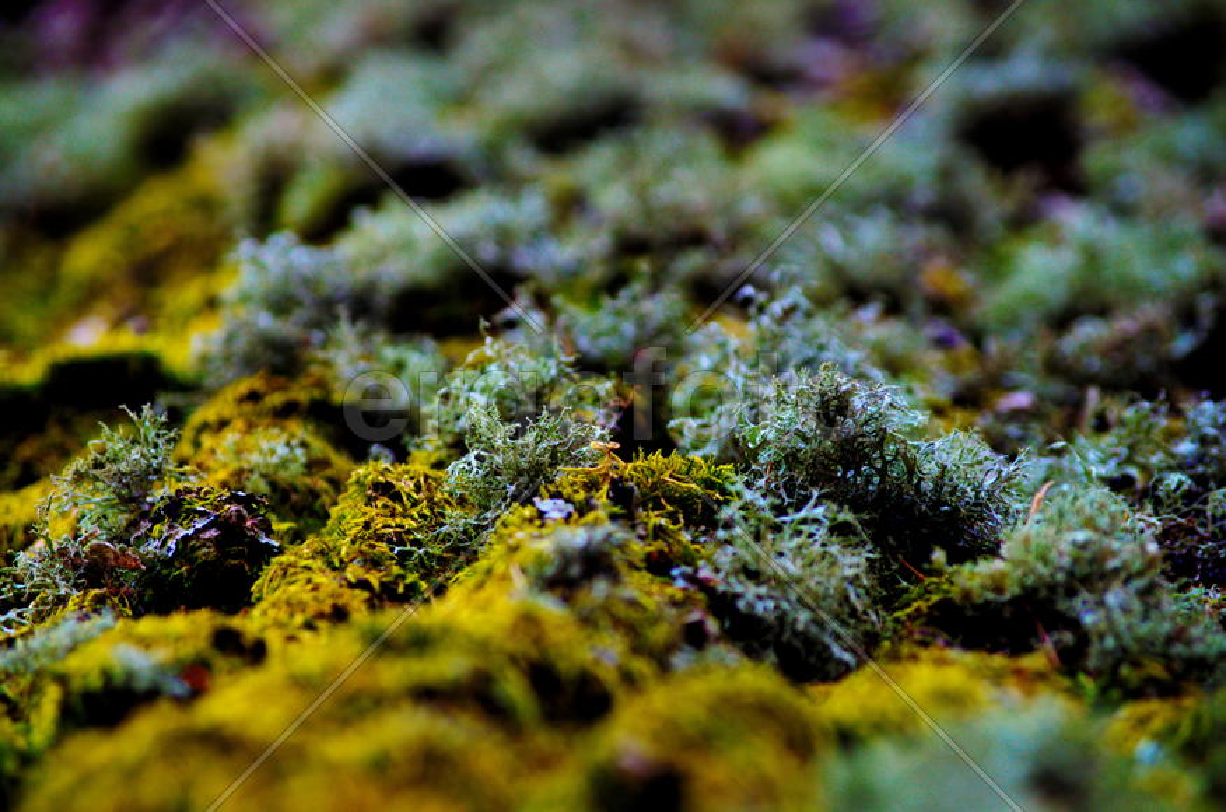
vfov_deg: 8.7
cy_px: 406
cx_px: 613
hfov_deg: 13.1
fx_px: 5335
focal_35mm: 157
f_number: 6.7
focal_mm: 105
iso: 400
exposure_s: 1/60
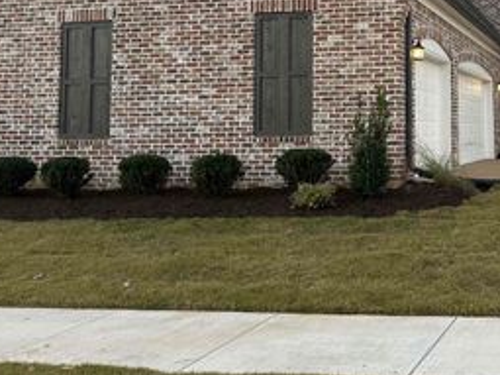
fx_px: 679
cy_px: 76
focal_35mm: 47
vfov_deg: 30.1
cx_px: 461
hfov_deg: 37.5
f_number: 1.78
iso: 64
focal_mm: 6.86
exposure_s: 1/121
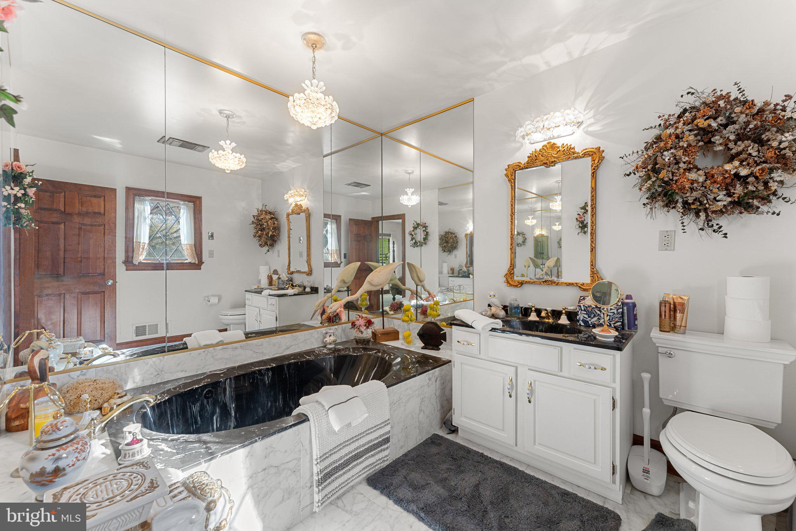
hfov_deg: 104.3
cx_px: 398
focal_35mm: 14
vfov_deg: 81.2
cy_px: 266
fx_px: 310
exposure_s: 1/8
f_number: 8
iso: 500
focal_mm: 14
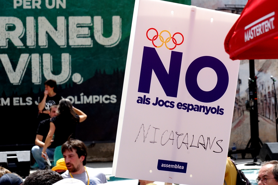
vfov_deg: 10.6
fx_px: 996
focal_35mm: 129
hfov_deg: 15.9
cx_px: 139
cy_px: 92
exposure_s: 1/500
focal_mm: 86
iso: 800
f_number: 14
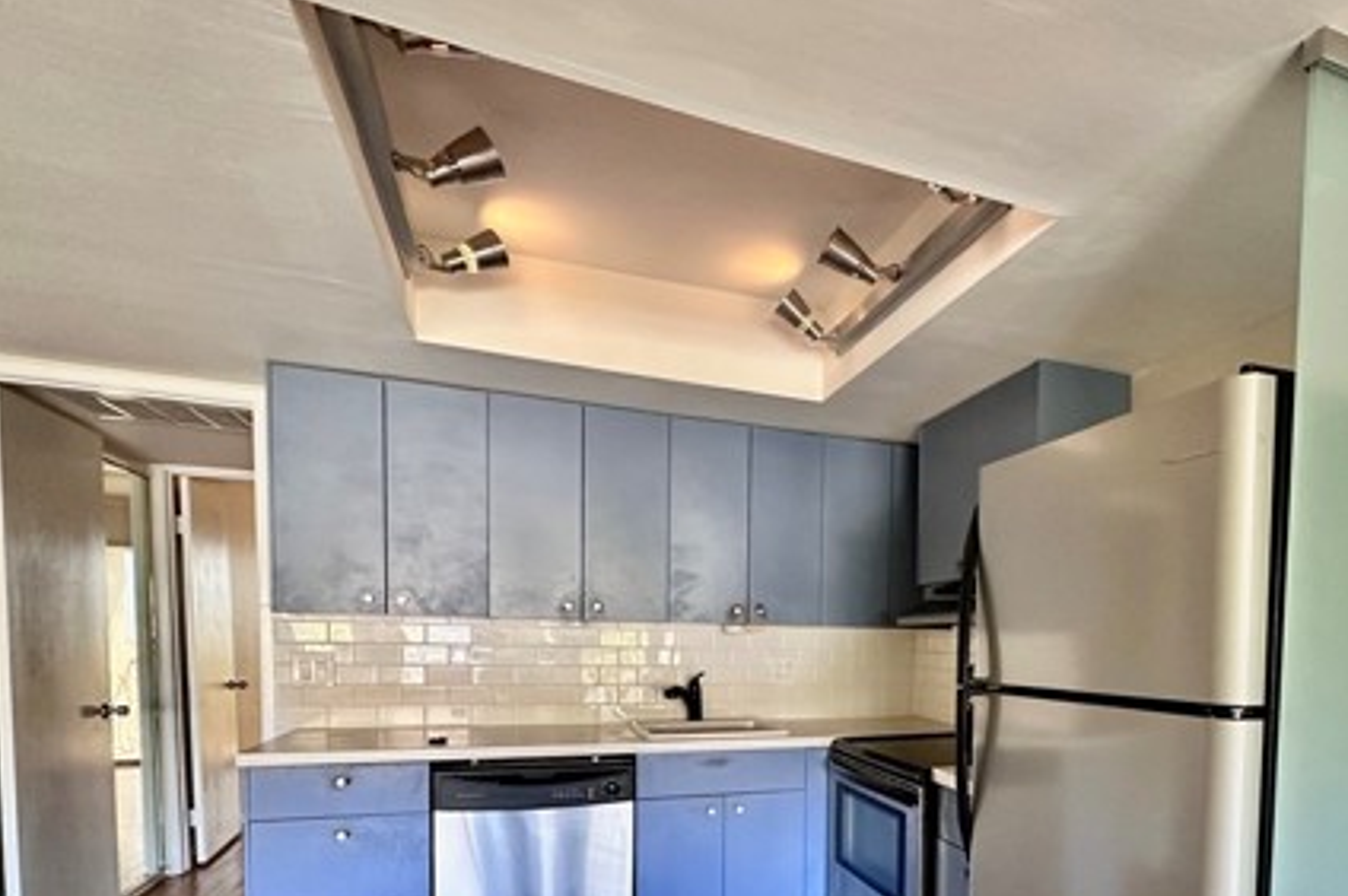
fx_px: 823
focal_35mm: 22
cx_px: 881
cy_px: 686
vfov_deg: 54.1
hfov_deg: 76.5
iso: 400
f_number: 2.2
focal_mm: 2.22
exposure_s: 1/60
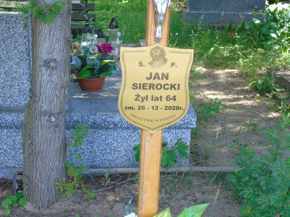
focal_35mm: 62
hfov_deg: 31.2
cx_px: 145
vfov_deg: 23.7
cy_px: 108
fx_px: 519
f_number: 4.5
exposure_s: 1/40
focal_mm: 11
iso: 80
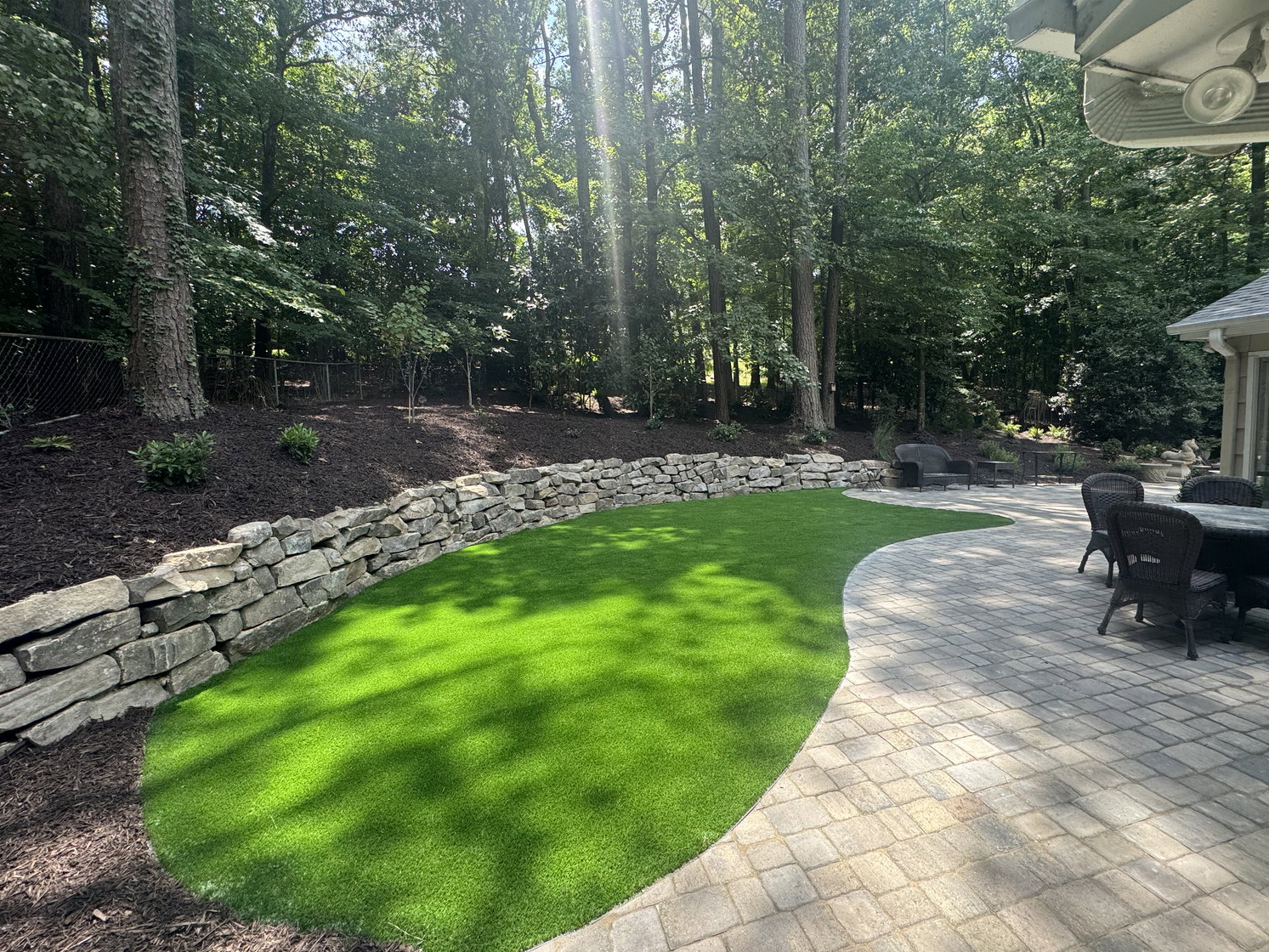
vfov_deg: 81.7
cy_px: 461
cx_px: 663
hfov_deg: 98.1
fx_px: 550
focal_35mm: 15
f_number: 2.2
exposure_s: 1/190
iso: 40
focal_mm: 2.22
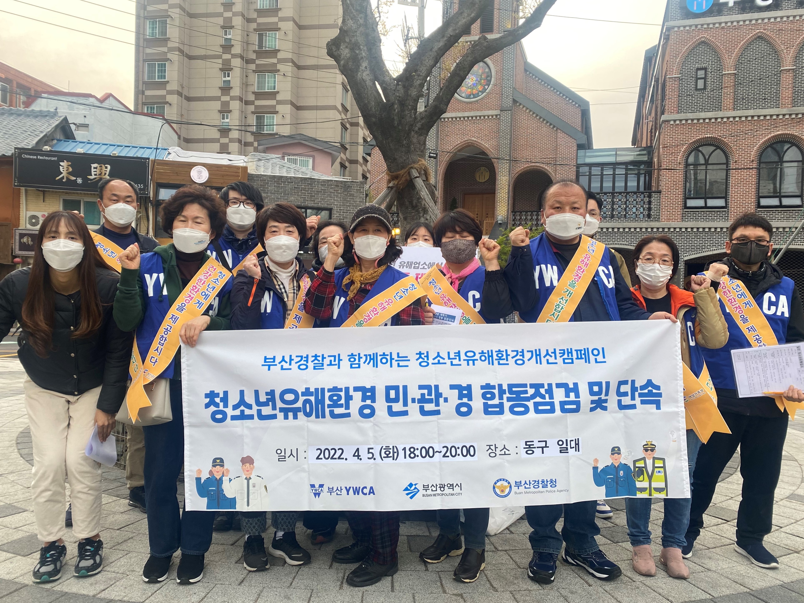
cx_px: 402
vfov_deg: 53.1
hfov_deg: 67.3
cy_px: 302
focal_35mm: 26
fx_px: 604
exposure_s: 1/122
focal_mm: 4.25
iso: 40
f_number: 1.8
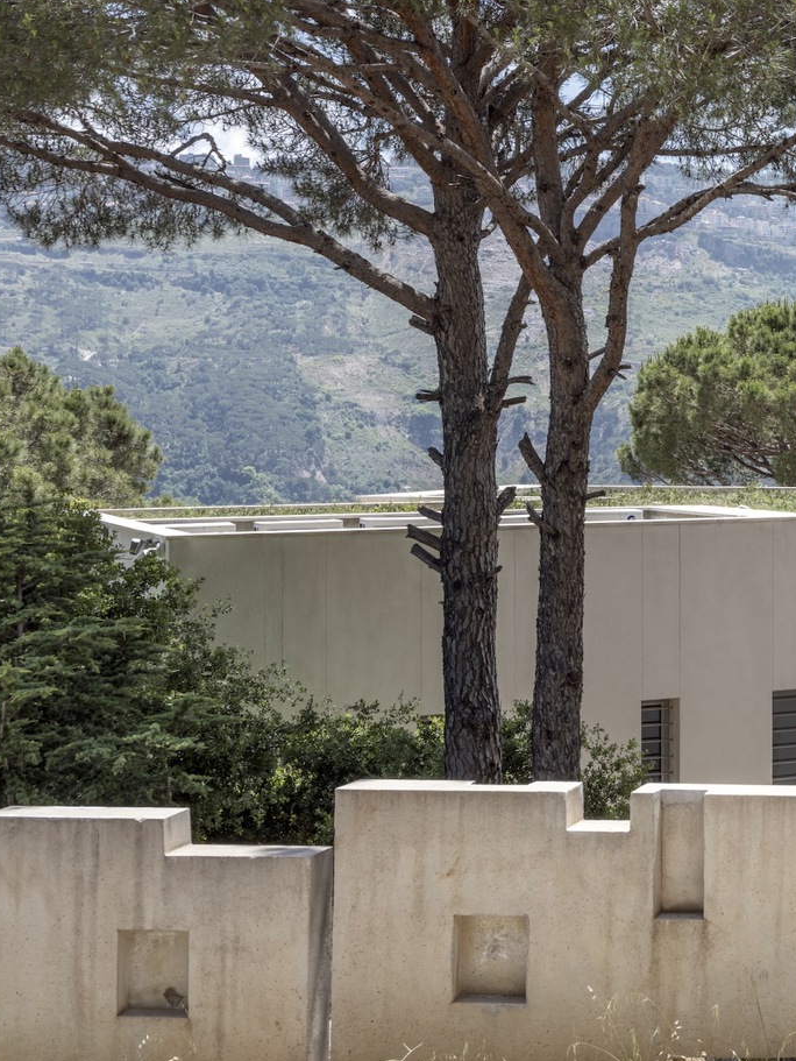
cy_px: 354
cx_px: 1078
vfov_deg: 24.6
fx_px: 2420
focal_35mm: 79
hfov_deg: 17.4
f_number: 9
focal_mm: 45
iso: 125
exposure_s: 1/160
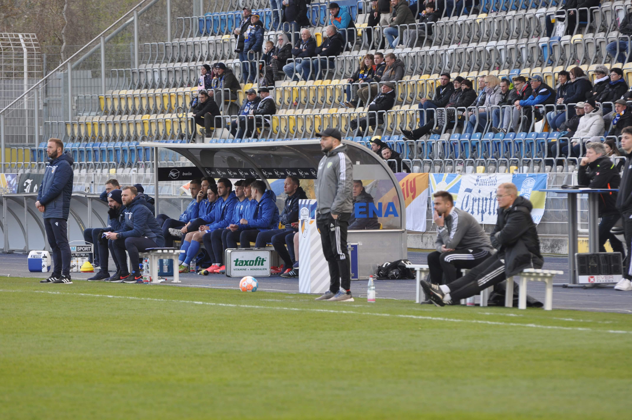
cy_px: 210
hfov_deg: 7.1
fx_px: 5129
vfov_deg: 4.7
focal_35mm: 292
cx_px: 316
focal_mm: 195
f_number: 5.3
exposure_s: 1/100
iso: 400
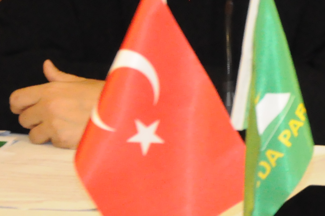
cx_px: 434
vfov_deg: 3.8
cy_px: -84
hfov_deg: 5.6
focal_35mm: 364
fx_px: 3282
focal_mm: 62
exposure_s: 1/80
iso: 3200
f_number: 5.6
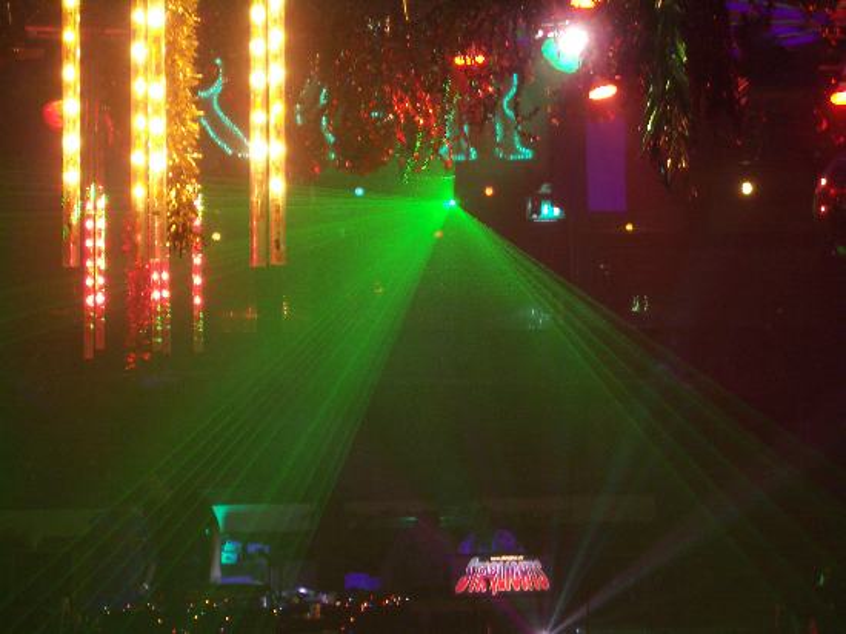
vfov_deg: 14.1
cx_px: 423
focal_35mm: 105
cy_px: 317
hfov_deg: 18.7
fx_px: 2565
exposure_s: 1/4
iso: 200
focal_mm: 17.4
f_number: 4.8
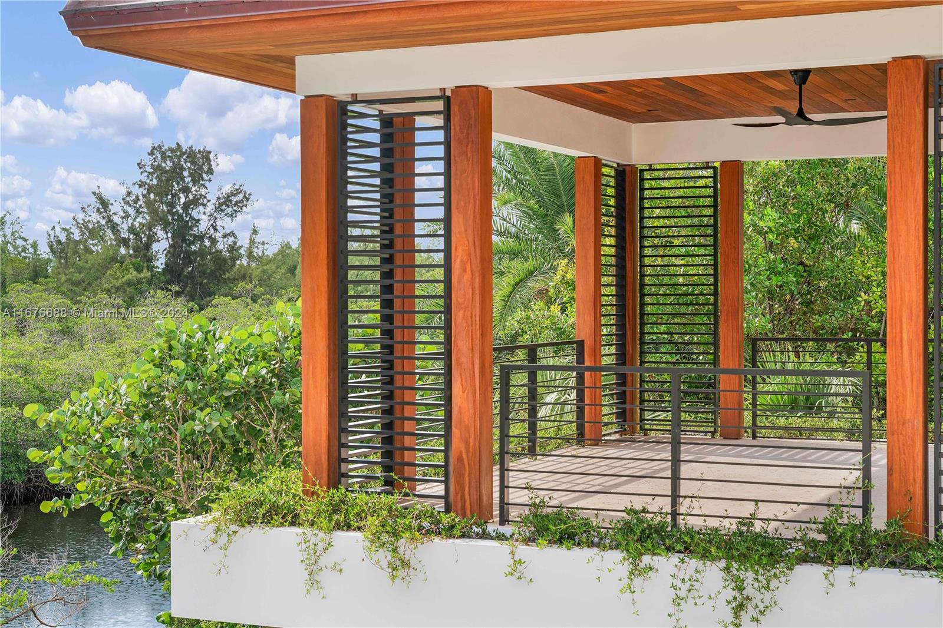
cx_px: 472
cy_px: 314
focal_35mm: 57
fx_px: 1493
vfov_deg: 23.8
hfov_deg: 35.1
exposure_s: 1/250
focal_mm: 57
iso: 400
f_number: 8
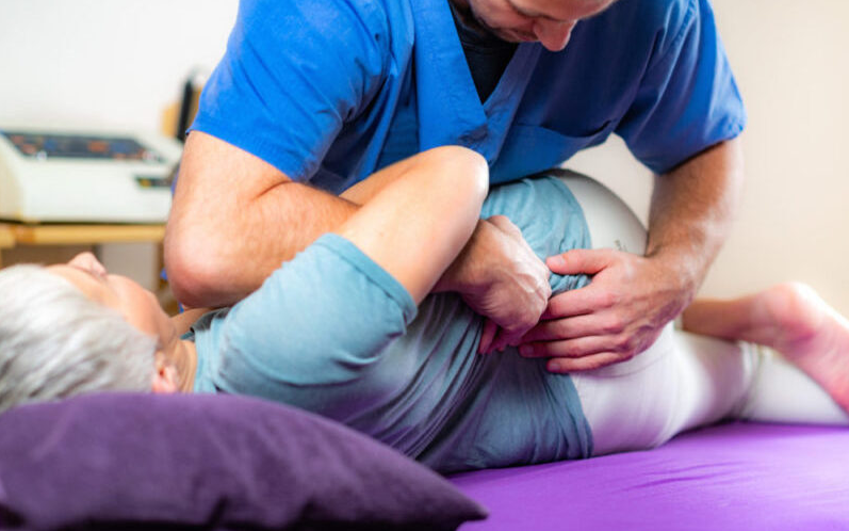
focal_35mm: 87
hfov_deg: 23.8
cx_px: 424
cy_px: 248
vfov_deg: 15.0
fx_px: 2013
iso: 100
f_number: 2.2
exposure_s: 1/160
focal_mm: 85
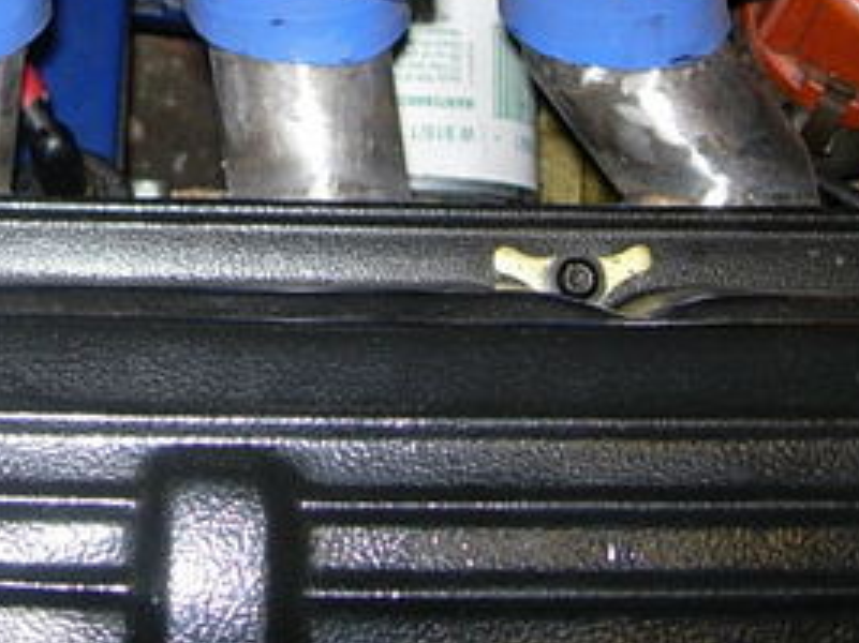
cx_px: 84
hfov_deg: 21.1
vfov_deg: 15.7
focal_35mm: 91
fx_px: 2257
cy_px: -100
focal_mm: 7.8
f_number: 2.8
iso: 79
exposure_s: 1/64
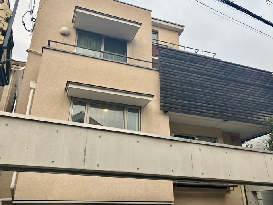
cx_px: 142
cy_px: 92
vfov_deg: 45.4
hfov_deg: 58.3
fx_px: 245
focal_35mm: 31
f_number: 1.8
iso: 25
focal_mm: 3.99
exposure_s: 1/268
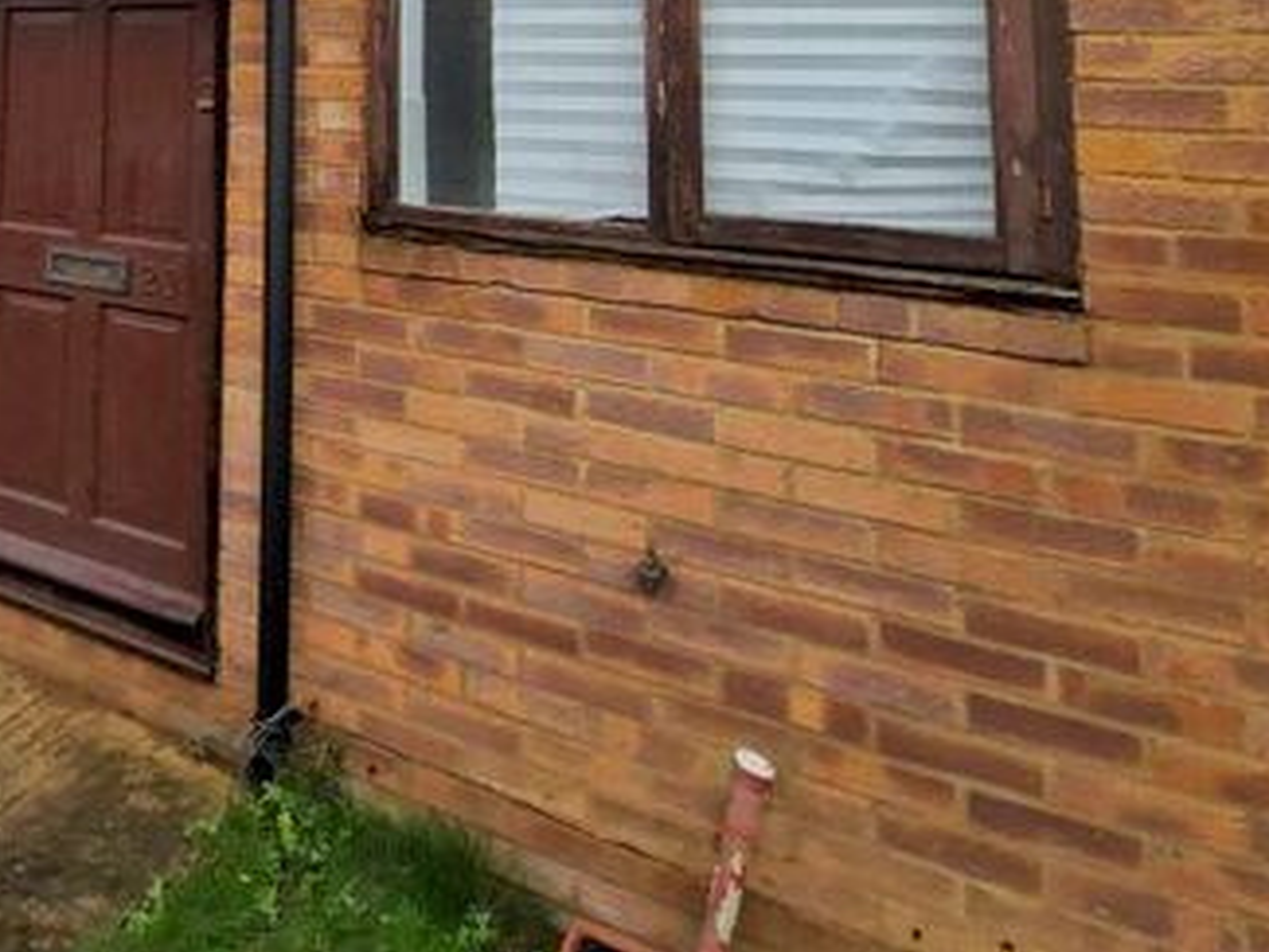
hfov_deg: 53.7
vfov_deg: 42.4
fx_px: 1027
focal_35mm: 28
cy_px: -18
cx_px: 82
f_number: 2.2
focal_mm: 2.2
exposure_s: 1/518
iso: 50
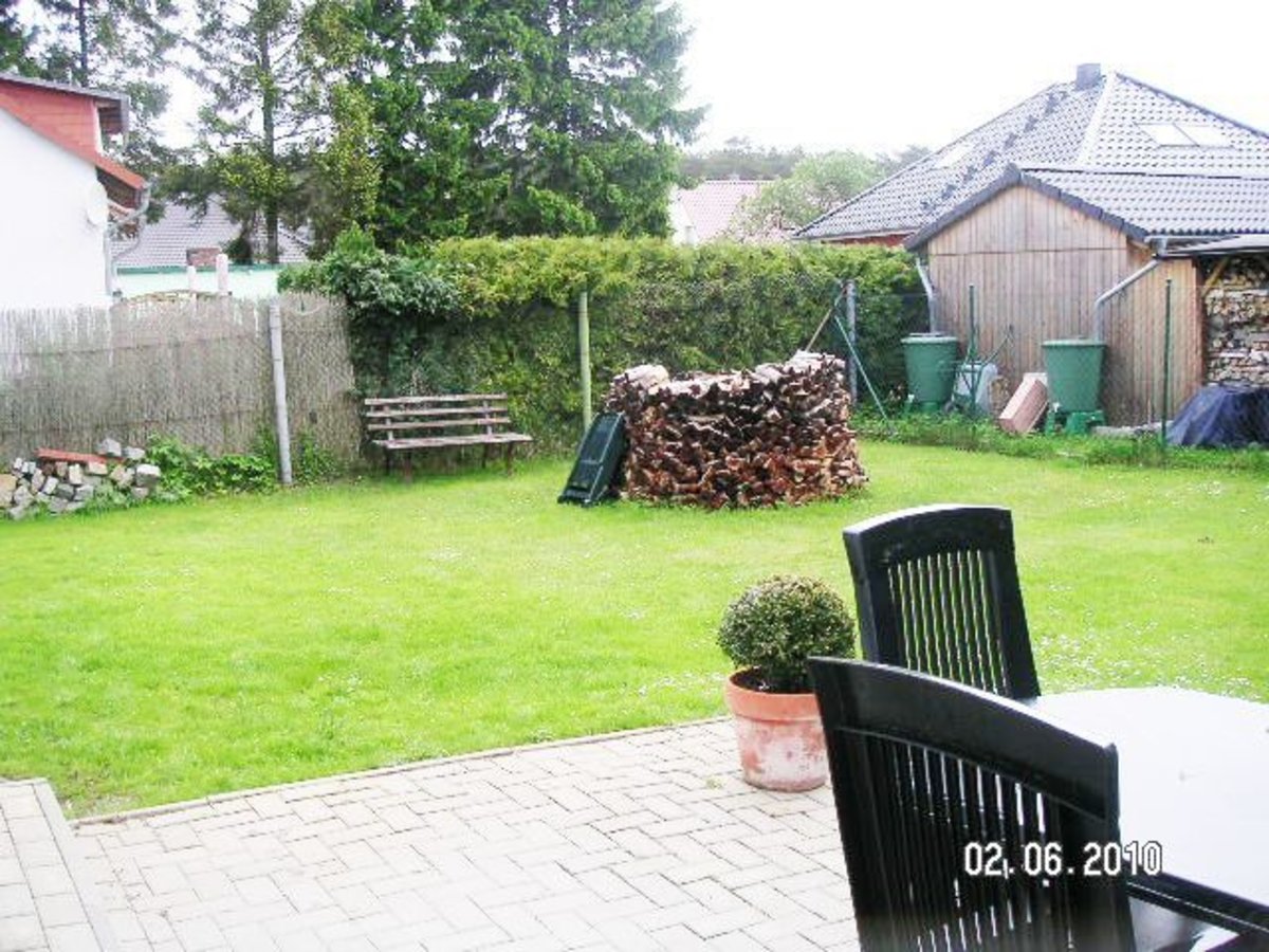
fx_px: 1393
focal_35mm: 38
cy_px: 476
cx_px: 634
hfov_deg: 49.0
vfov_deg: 37.7
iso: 50
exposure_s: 1/250
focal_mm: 6
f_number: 2.8
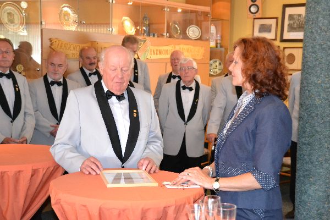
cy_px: 110
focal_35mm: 60
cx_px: 165
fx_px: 550
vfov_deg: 22.6
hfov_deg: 33.4
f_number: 4.8
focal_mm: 40
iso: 3200
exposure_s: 1/60
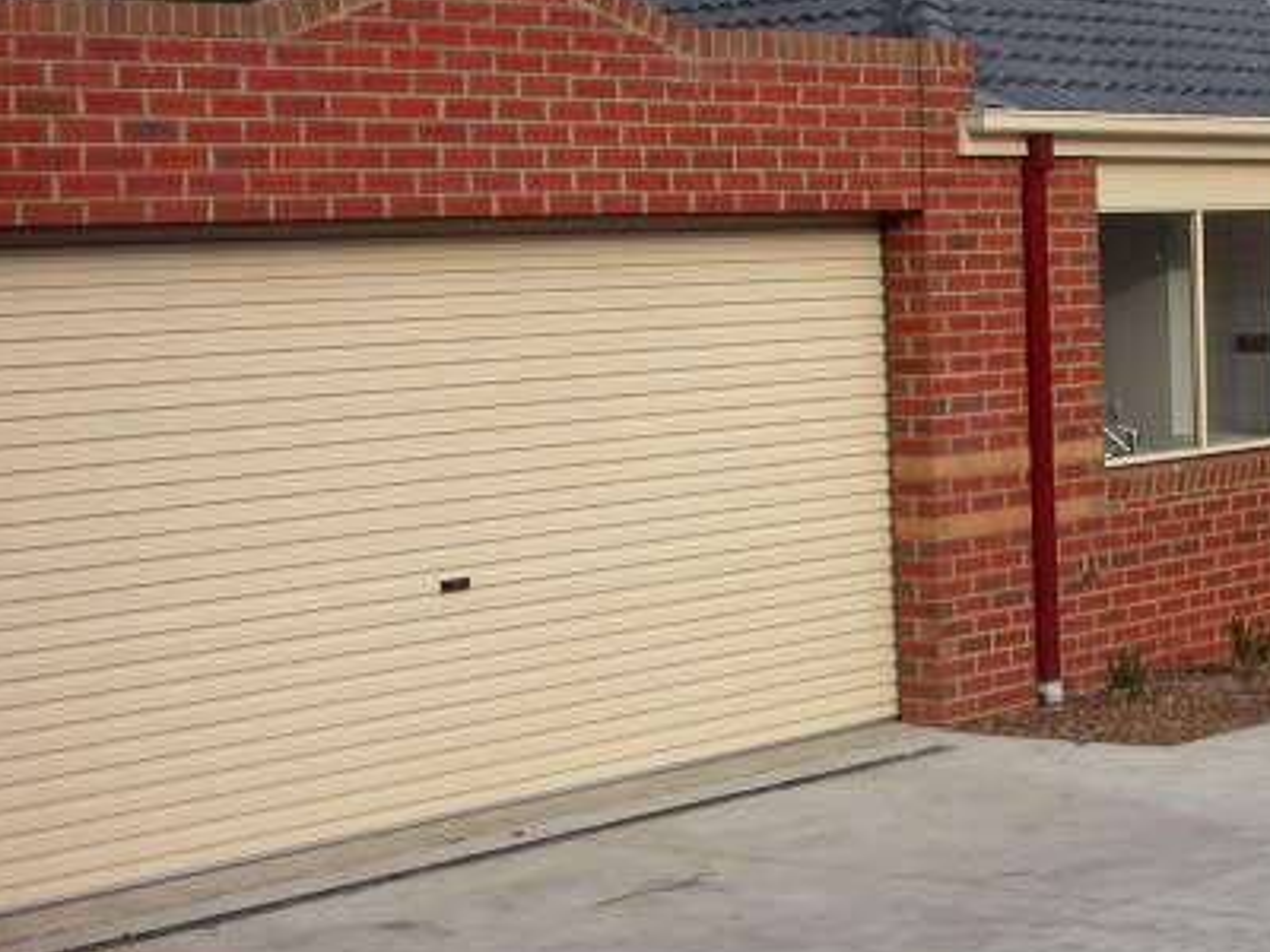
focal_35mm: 76
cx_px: 1105
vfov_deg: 19.4
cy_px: 527
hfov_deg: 25.0
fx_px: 2788
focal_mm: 7.85
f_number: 6
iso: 100
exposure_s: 1/214
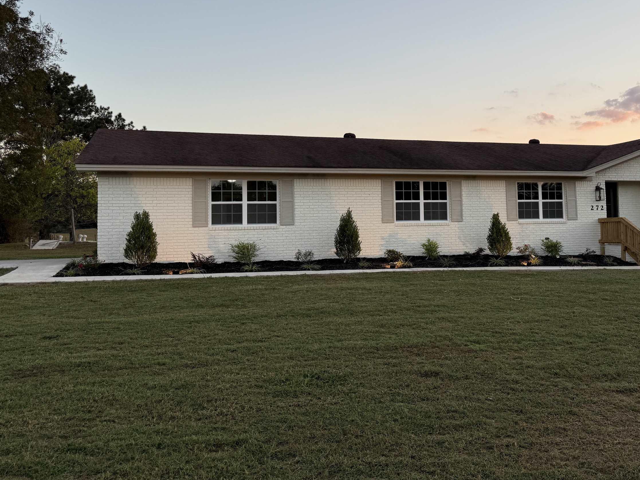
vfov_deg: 42.7
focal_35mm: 33
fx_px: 610
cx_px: 417
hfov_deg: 54.4
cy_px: 191
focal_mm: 6.76
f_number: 1.78
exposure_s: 1/403
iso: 80
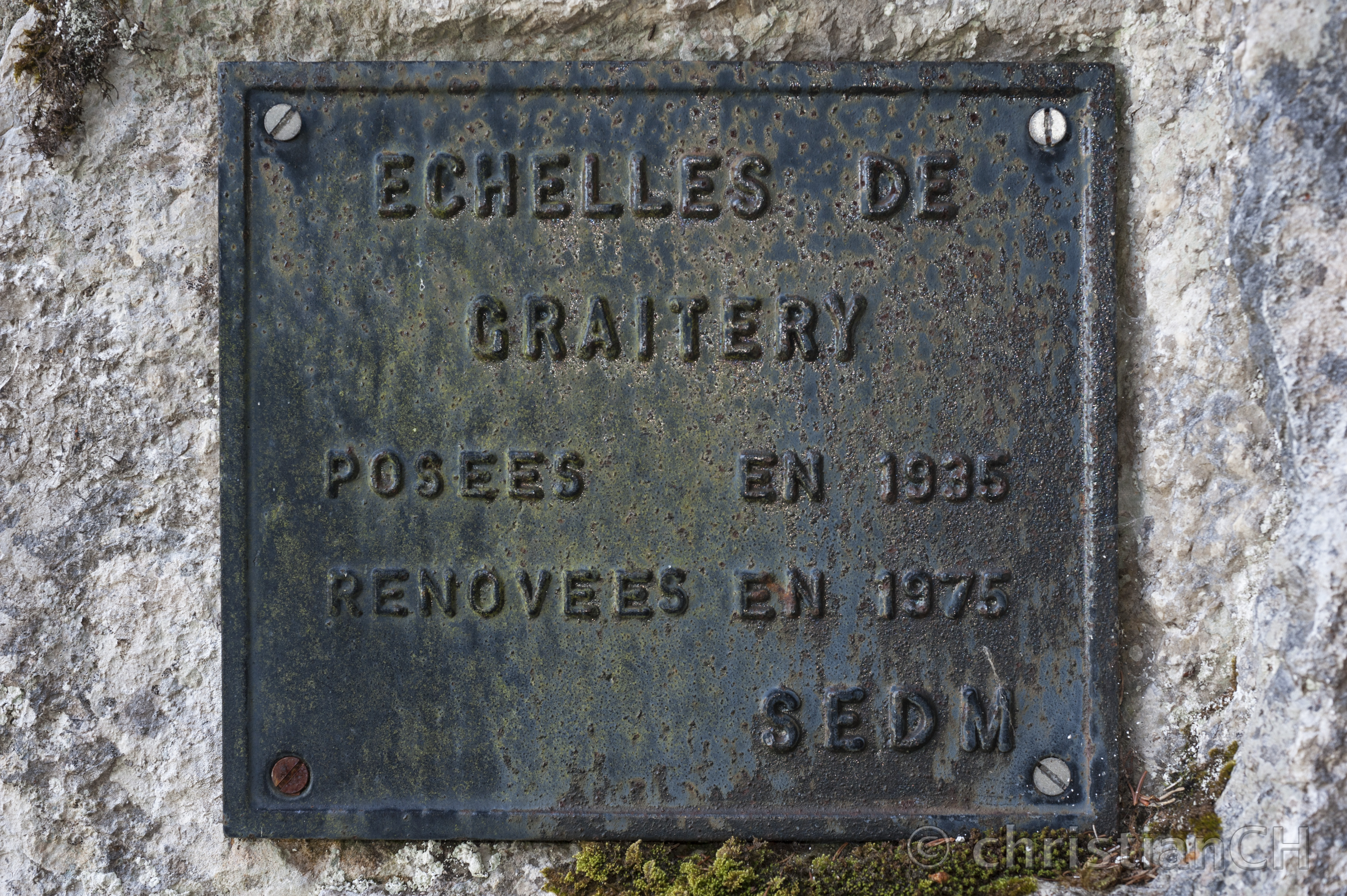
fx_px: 2057
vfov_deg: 24.6
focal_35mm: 55
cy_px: 448
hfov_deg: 36.3
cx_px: 674
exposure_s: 1/60
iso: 400
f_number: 8
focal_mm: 55
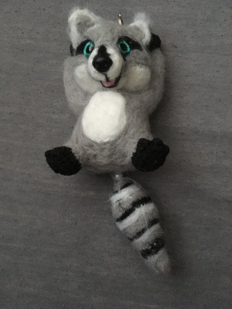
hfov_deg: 48.2
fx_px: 259
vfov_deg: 61.7
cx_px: 116
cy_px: 154
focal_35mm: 29
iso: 500
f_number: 2.2
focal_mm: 4.15
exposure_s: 1/17
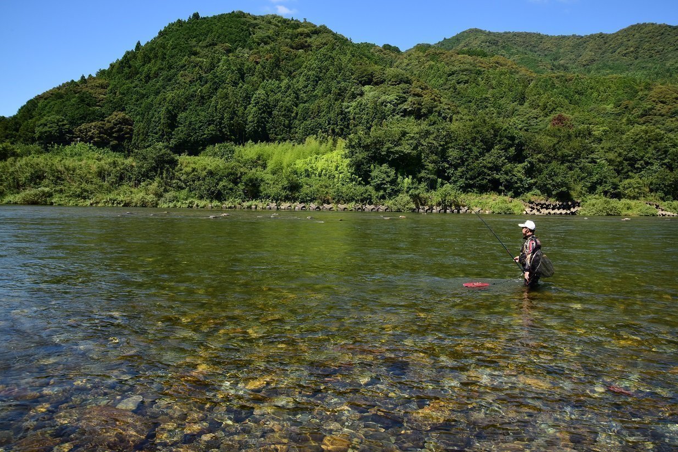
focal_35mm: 25
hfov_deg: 71.5
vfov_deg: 51.3
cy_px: 235
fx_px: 471
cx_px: 352
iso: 800
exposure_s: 1/500
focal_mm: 24
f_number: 11
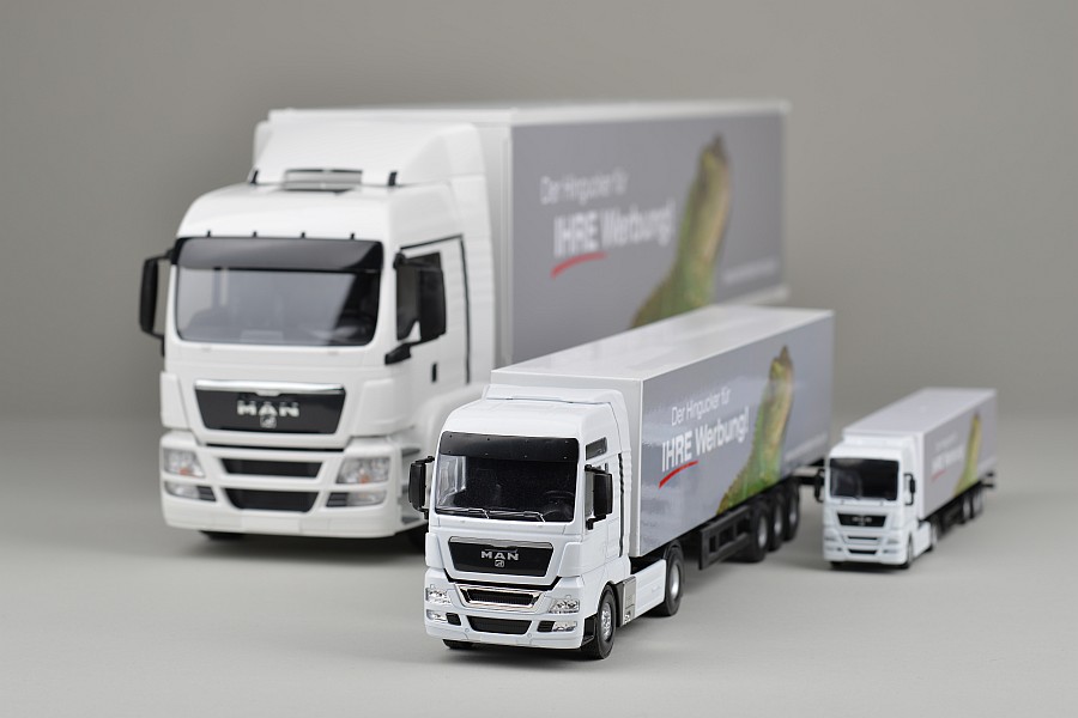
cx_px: 539
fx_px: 2545
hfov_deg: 23.9
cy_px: 359
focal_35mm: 85
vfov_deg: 16.1
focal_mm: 85
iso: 100
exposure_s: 1/125
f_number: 11
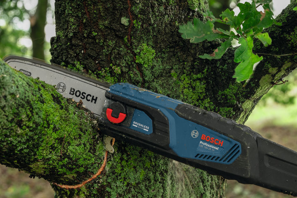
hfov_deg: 21.2
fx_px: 792
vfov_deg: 14.3
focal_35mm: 96
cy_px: 105
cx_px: 156
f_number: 8
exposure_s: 1/20
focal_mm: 86
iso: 800
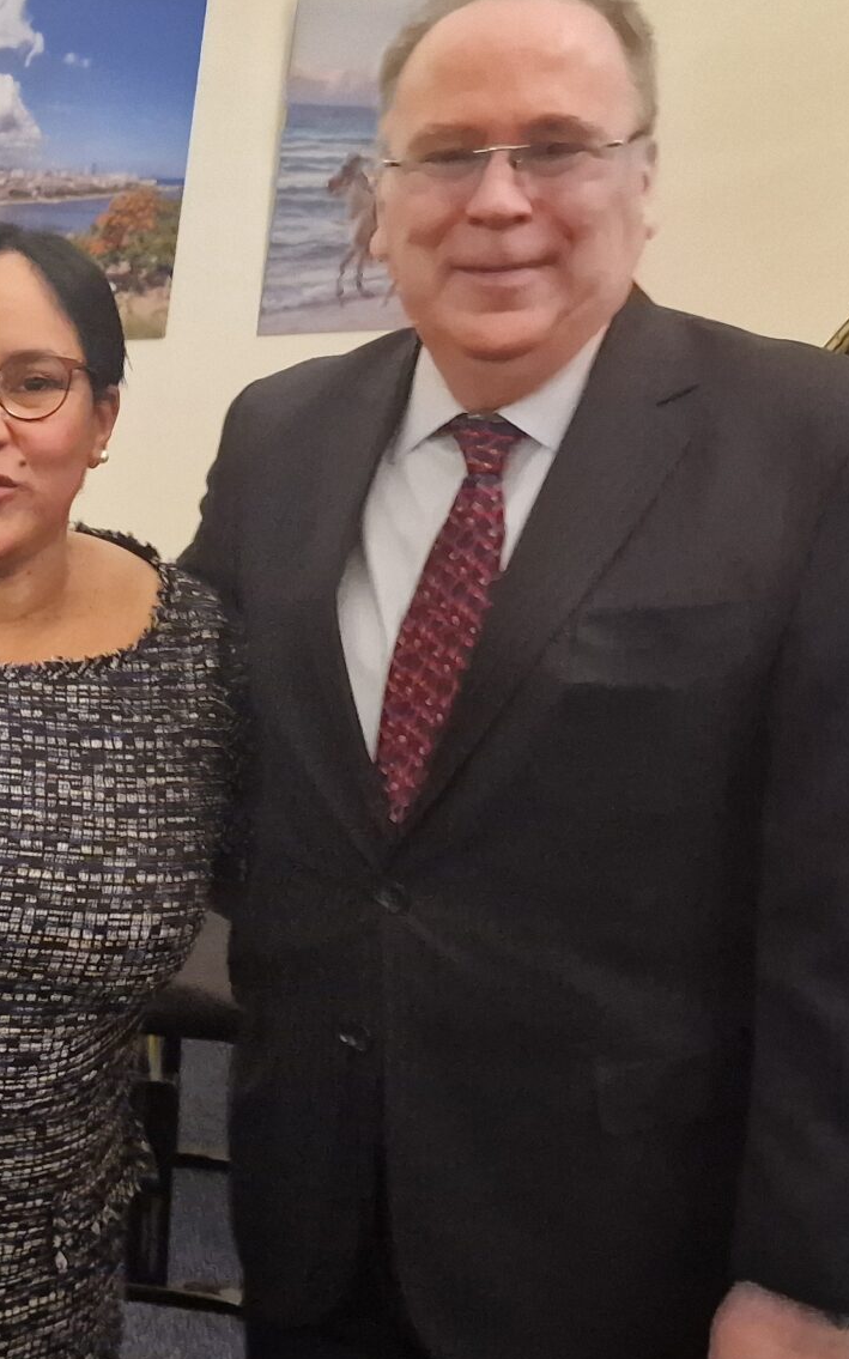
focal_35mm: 55
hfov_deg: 21.4
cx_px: -236
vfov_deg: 36.8
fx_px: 2037
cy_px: 819
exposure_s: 1/25
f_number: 1.8
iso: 800
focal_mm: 6.4
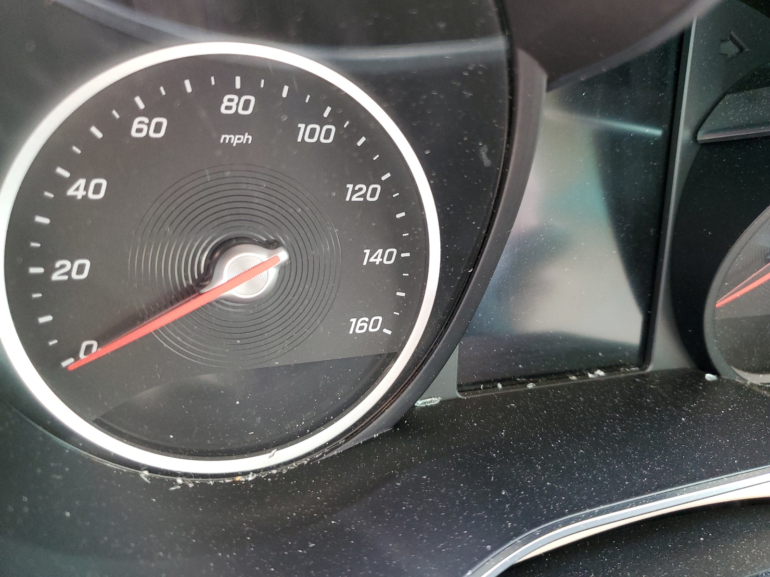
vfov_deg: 53.1
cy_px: 288
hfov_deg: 67.3
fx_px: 578
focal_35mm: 26
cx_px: 385
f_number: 1.5
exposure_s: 1/60.2
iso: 148
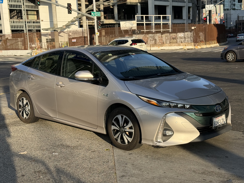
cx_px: 122
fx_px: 338
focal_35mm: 48
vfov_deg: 30.3
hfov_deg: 39.7
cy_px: 92
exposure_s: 1/2577
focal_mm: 6.76
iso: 100
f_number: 1.78
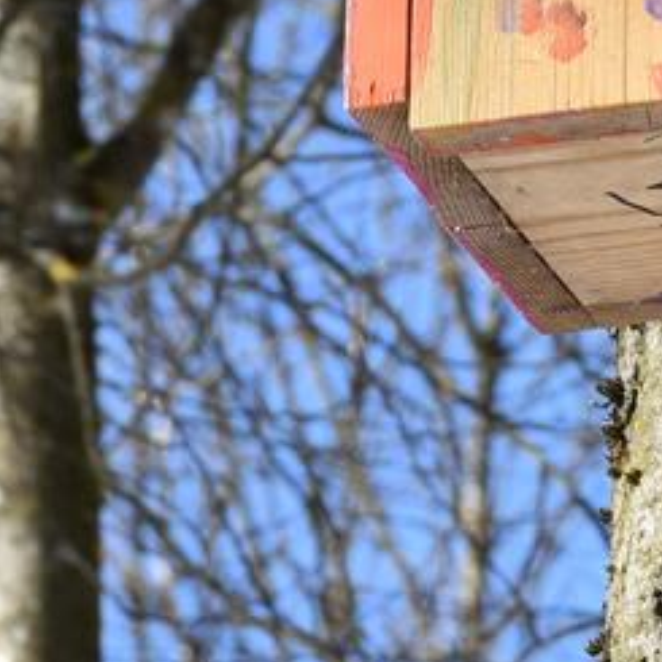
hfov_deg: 4.7
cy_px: 96
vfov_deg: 4.7
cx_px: 557
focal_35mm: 375
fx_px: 8114
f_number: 9
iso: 250
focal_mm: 60
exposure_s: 1/320
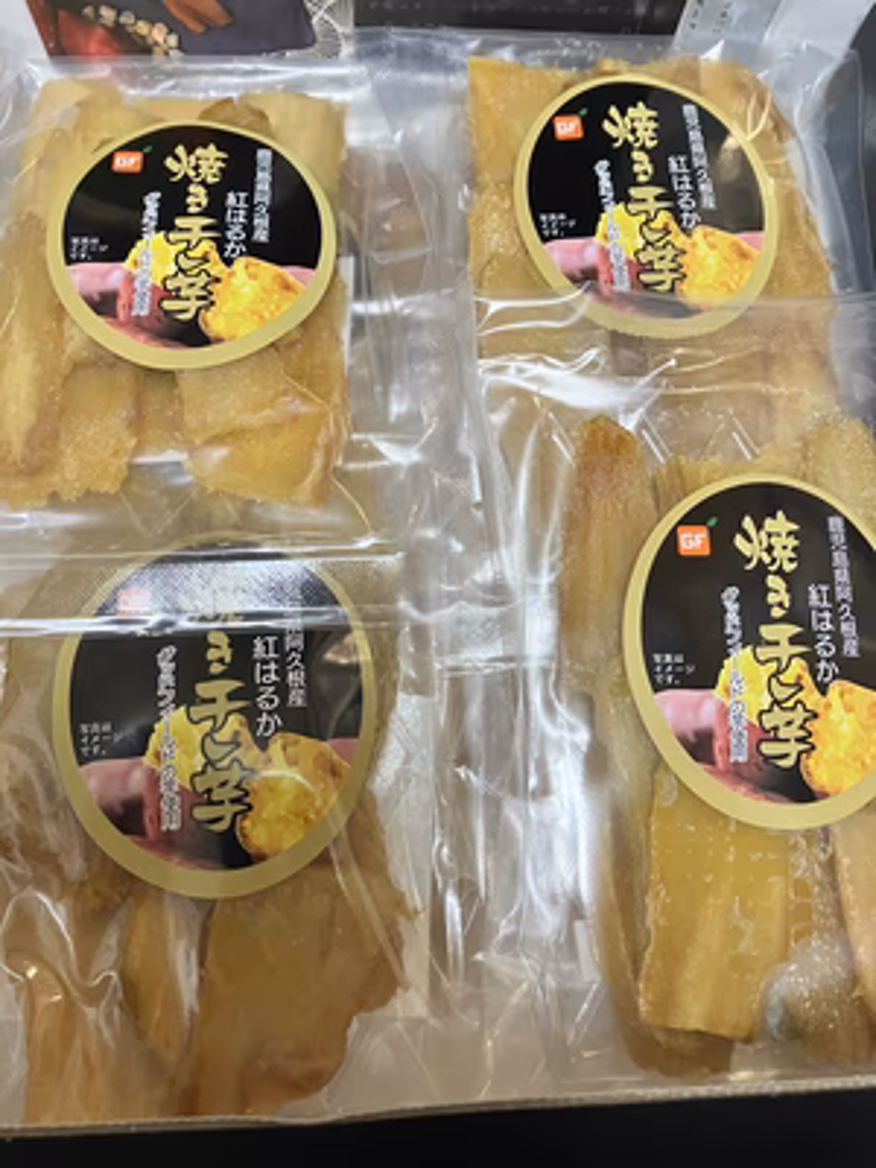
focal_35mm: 28
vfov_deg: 63.4
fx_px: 945
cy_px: 584
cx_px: 438
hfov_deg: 49.7
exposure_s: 1/33
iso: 250
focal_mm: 3.99
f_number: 1.8
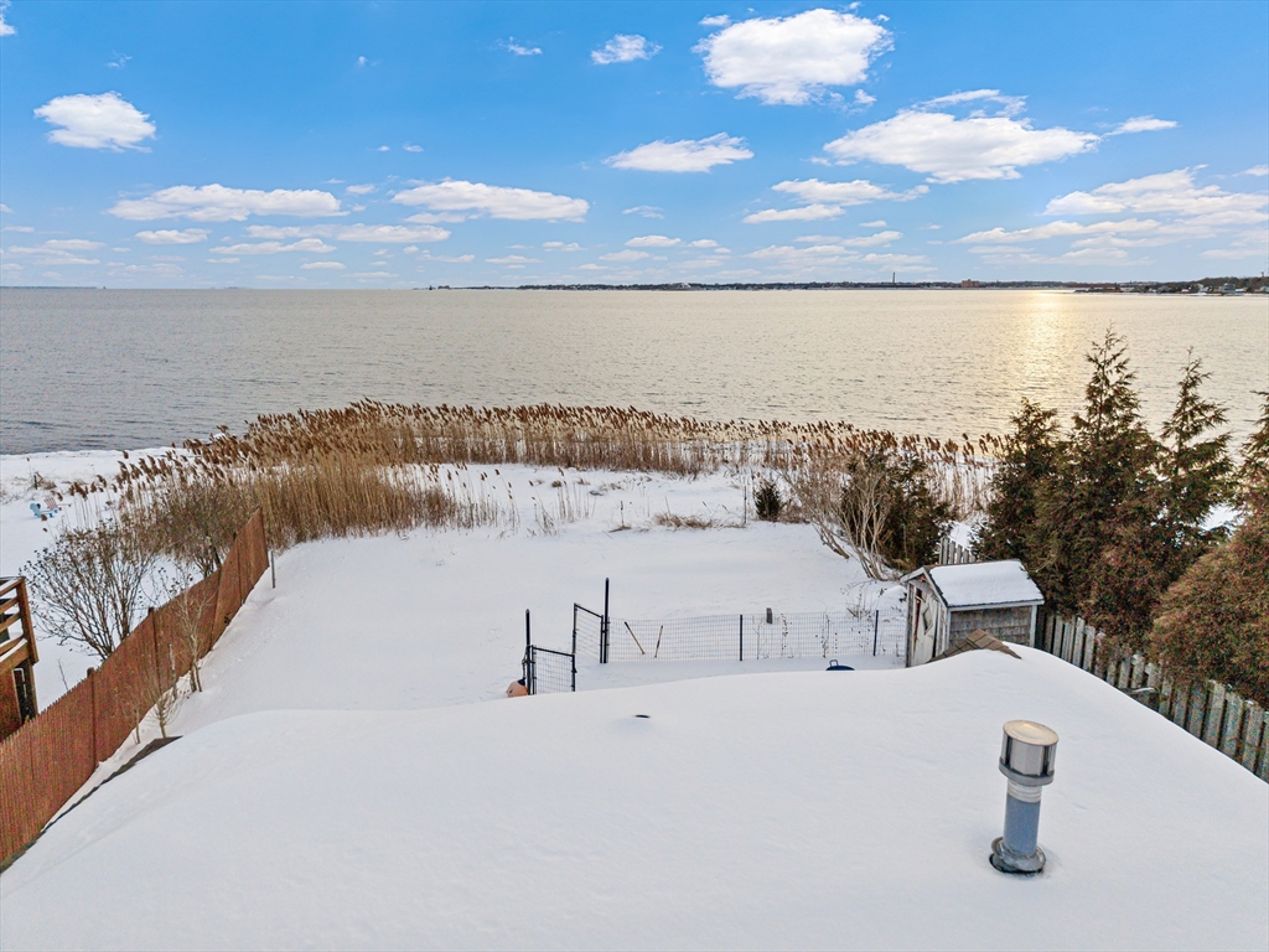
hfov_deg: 71.6
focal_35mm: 24
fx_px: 880
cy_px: 476
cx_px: 634
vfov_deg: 56.8
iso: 280
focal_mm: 8.67
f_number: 1.8
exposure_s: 1/1600
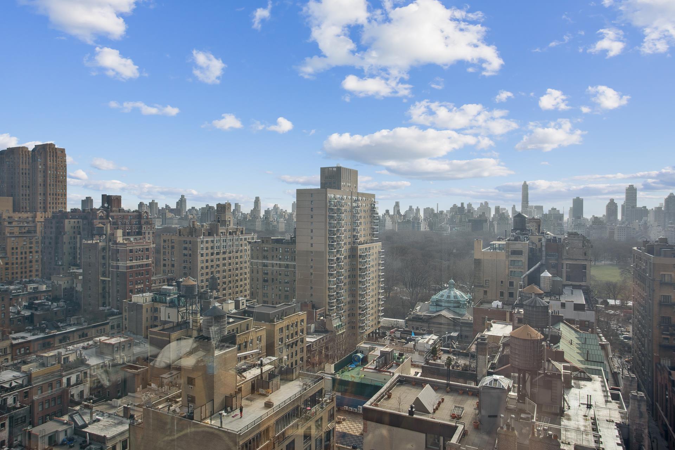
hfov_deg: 73.7
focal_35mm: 24
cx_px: 338
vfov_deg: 53.1
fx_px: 450
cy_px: 225
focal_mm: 24
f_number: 8
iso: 100
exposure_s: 1/200
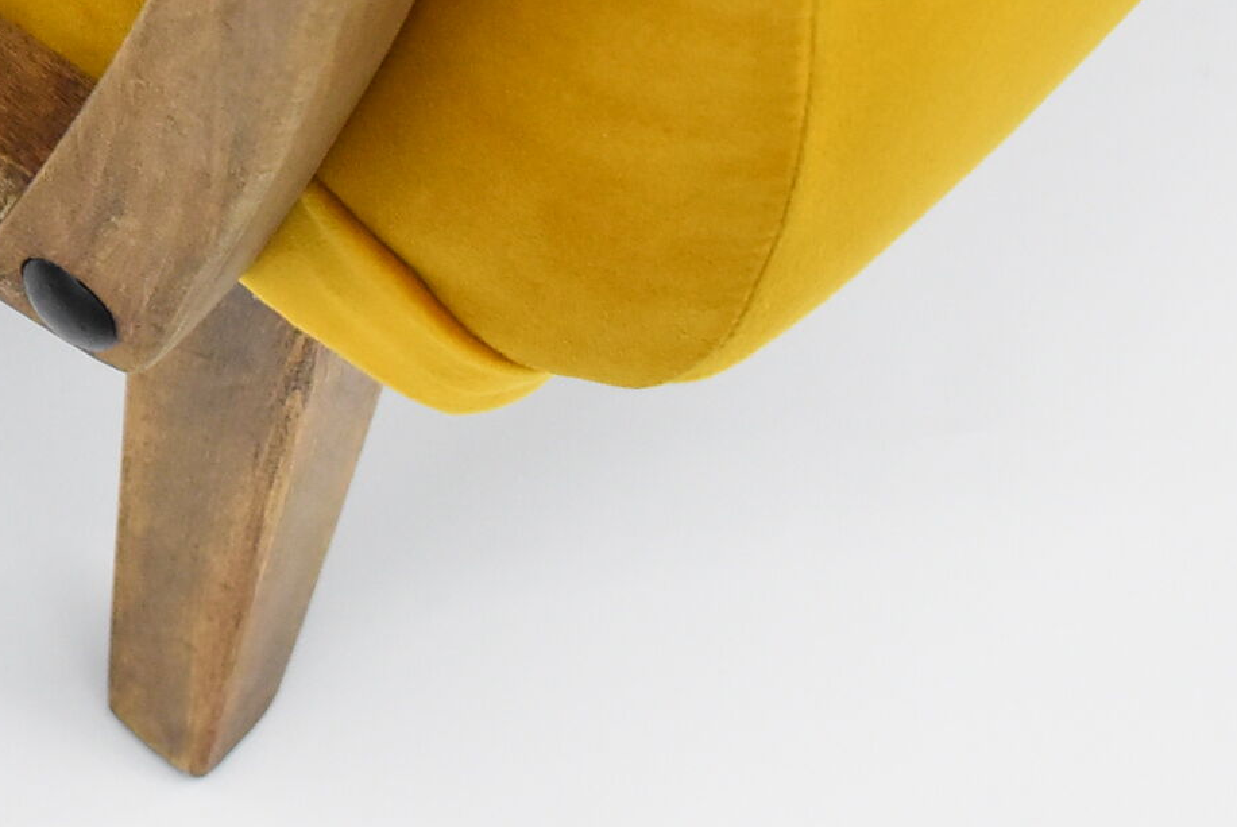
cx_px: -523
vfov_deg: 7.3
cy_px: -467
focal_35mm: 186
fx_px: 6396
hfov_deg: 10.7
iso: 2500
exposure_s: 1/125
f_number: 4.8
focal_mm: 38
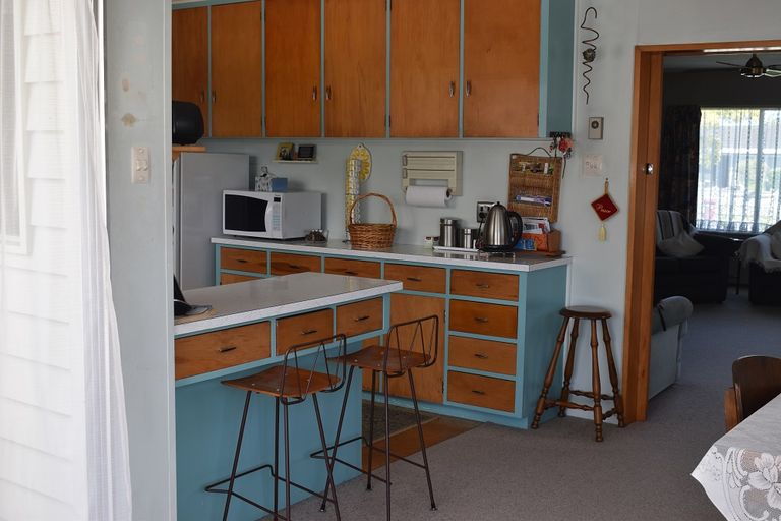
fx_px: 944
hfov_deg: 45.0
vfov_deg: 30.8
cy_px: 260
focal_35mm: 44
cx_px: 390
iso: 400
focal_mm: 29
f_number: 6.3
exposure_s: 1/160
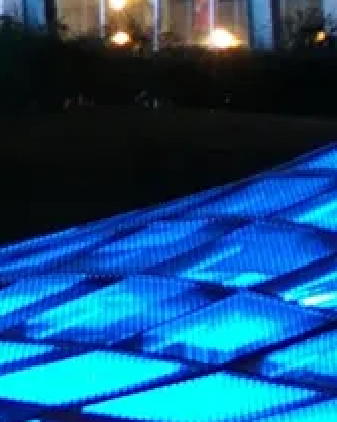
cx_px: -422
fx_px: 3755
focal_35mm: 301
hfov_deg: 5.0
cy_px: -65
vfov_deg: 6.4
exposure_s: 20
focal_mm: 28
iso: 200
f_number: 3.8
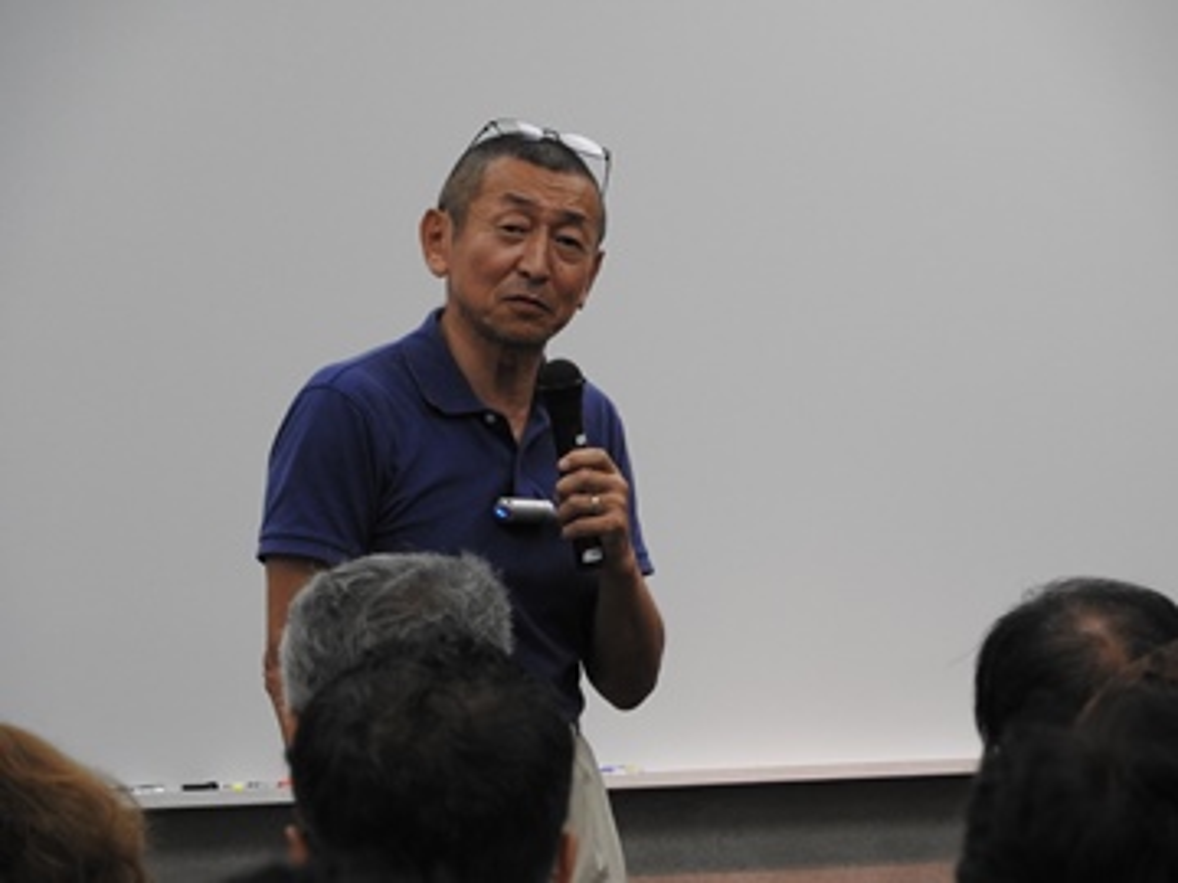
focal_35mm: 400
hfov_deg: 5.0
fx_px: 13612
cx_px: 589
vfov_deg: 3.7
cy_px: 442
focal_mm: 71.7
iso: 400
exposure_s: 1/30
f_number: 5.6
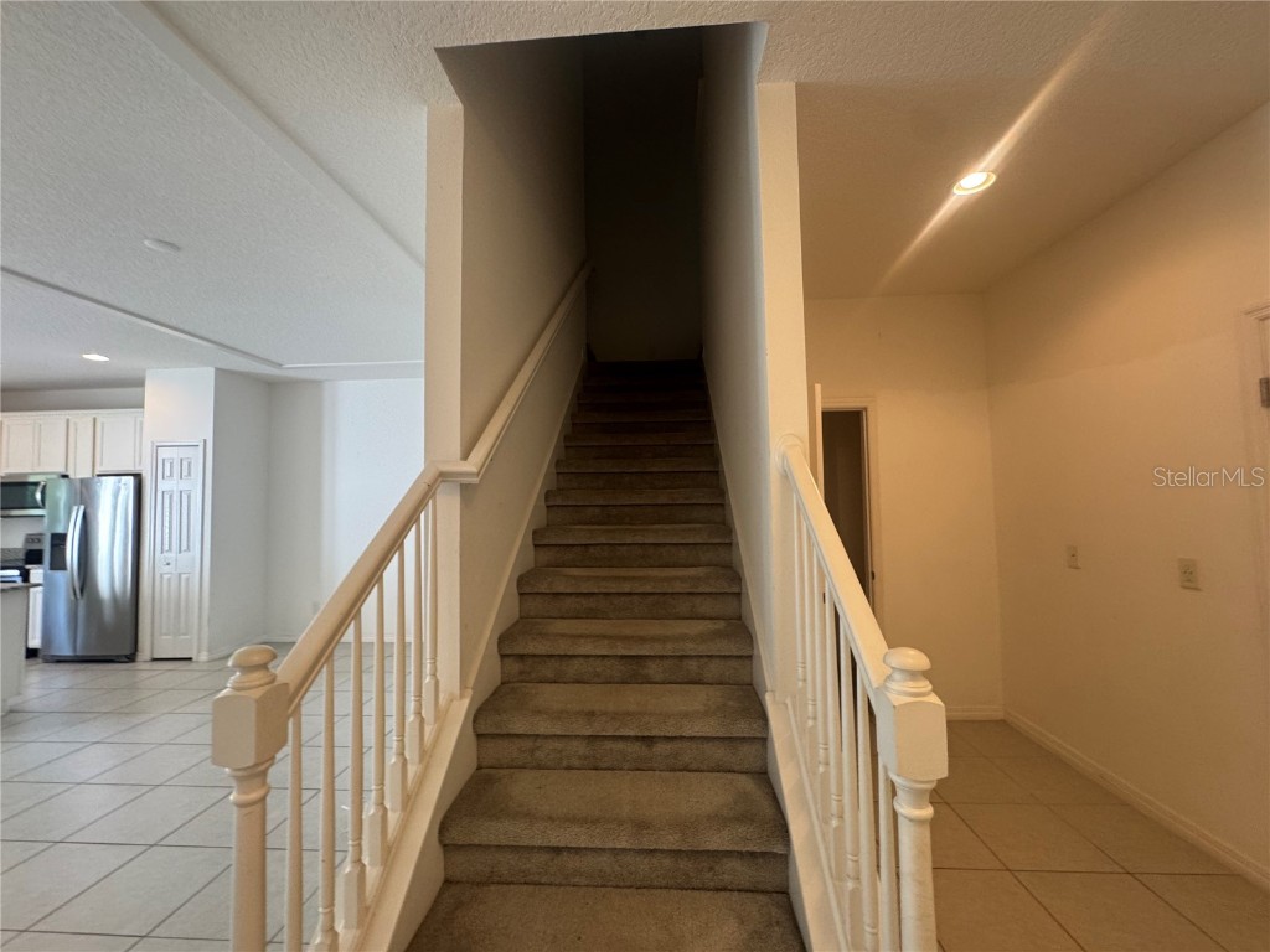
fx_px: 514
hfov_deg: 102.1
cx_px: 635
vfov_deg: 85.7
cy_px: 476
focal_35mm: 14
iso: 160
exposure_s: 1/60
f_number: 2.2
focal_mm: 2.22
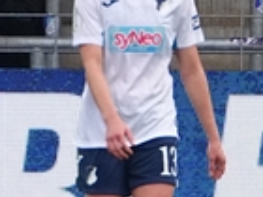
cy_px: 143
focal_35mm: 2478
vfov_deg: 0.6
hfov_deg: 0.8
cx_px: 499
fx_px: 18827
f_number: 5.6
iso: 2000
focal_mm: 400
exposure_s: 1/1600
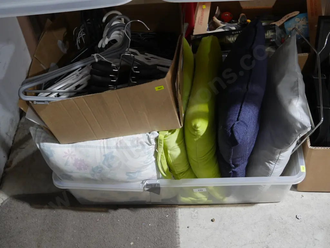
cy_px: 124
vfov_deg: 34.4
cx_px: 165
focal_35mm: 42
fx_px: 401
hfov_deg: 44.8
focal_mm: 21
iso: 1250
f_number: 4.6
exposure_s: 1/60
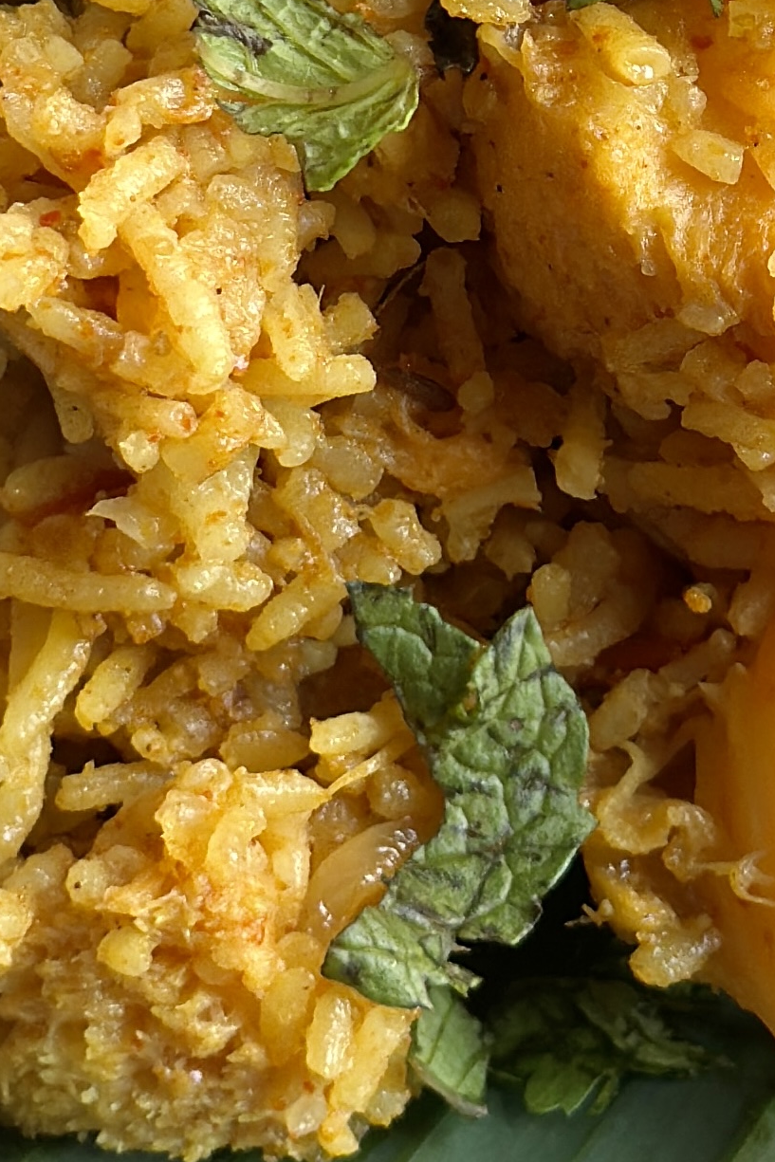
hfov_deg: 9.1
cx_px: 265
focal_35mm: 151
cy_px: 226
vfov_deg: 13.5
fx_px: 4874
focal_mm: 6.86
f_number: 1.78
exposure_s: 1/213
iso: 80
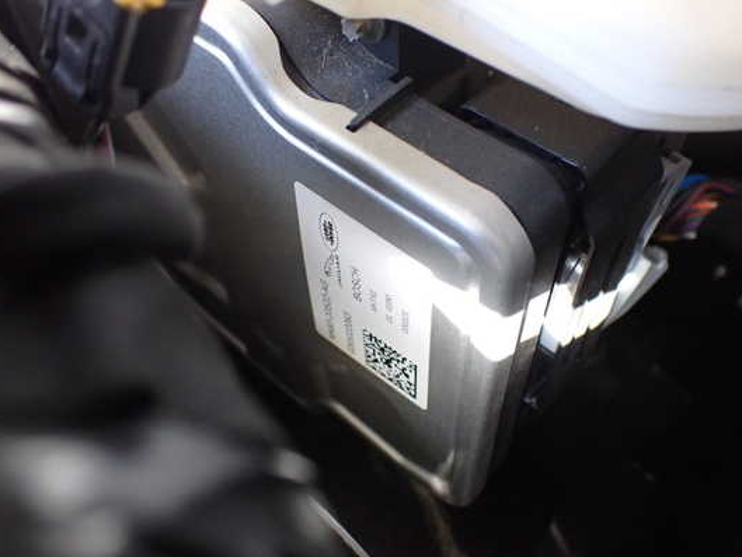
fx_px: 729
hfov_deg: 53.9
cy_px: 282
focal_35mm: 34
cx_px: 369
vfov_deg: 41.8
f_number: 2.3
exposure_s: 1/125
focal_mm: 5.4
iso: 320
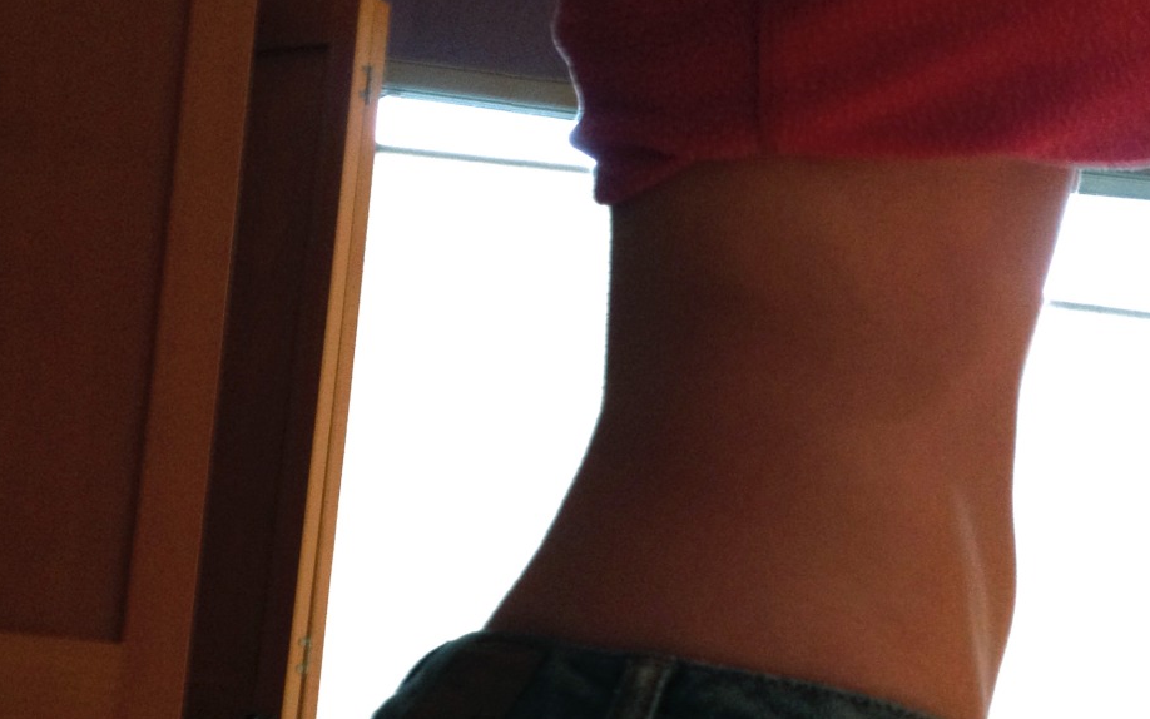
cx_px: 755
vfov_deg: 18.7
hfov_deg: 29.6
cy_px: 561
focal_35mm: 69
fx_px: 2163
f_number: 2.4
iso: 200
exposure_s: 1/20
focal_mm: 4.28
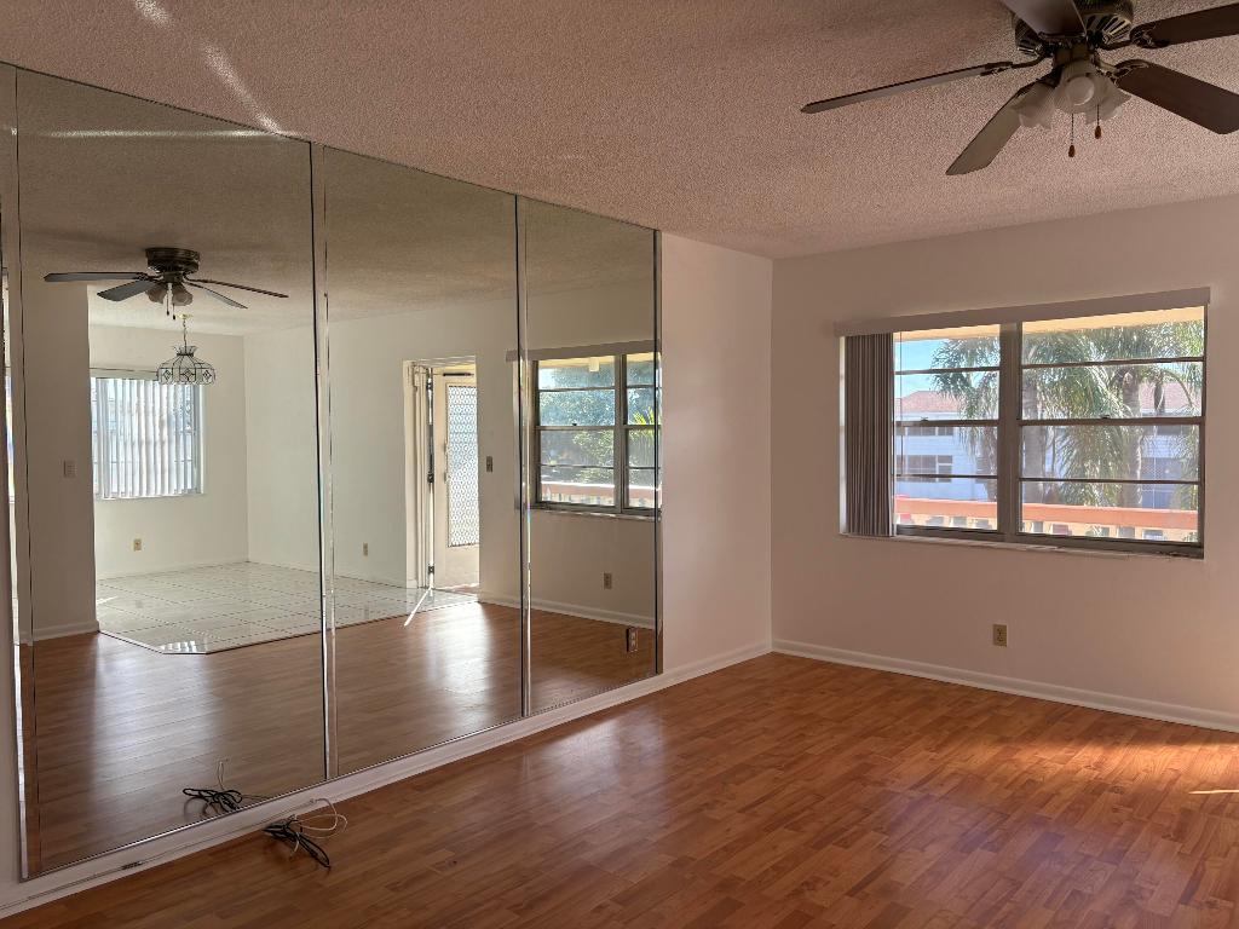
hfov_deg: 67.3
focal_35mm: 26
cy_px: 464
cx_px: 620
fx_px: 931
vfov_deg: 53.1
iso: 50
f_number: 1.6
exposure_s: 1/465
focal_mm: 5.96
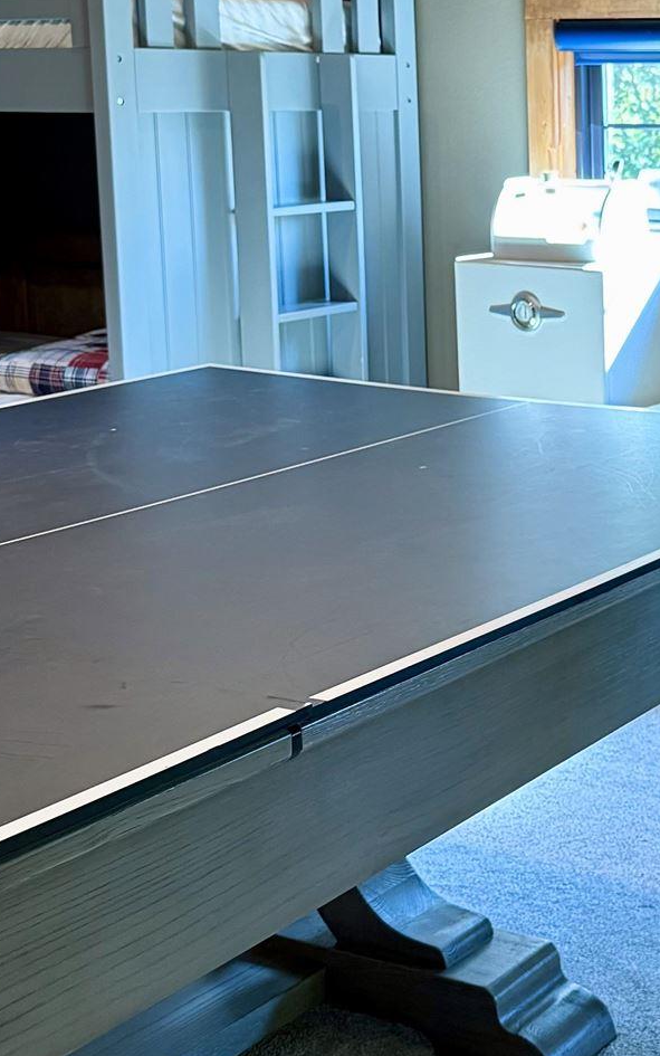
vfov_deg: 32.7
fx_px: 1784
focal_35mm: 62
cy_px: 351
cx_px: 823
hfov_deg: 19.5
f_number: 1.78
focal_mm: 6.76
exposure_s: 1/60
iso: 500
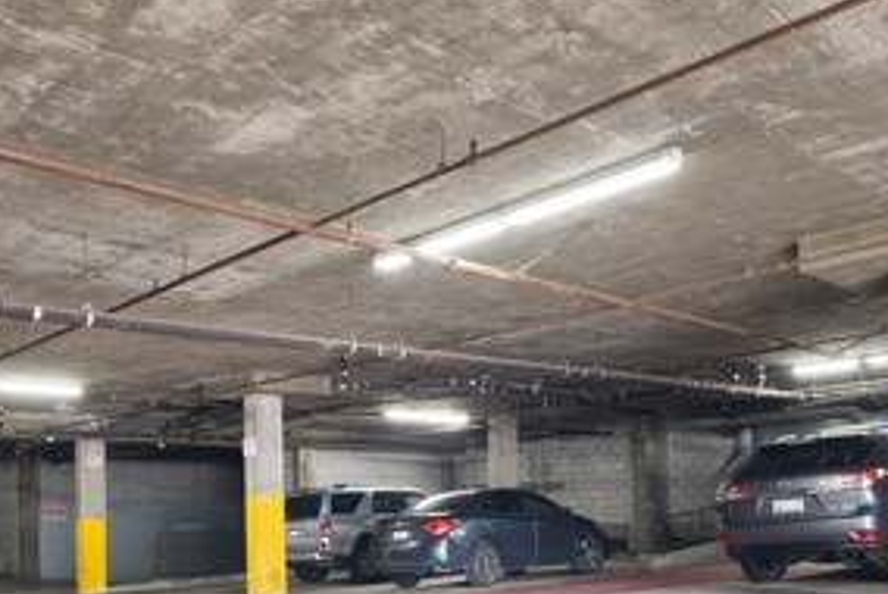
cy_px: 499
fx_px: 889
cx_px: 316
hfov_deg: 52.3
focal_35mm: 36
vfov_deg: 35.4
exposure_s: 2
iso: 200
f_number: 9
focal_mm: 10.5
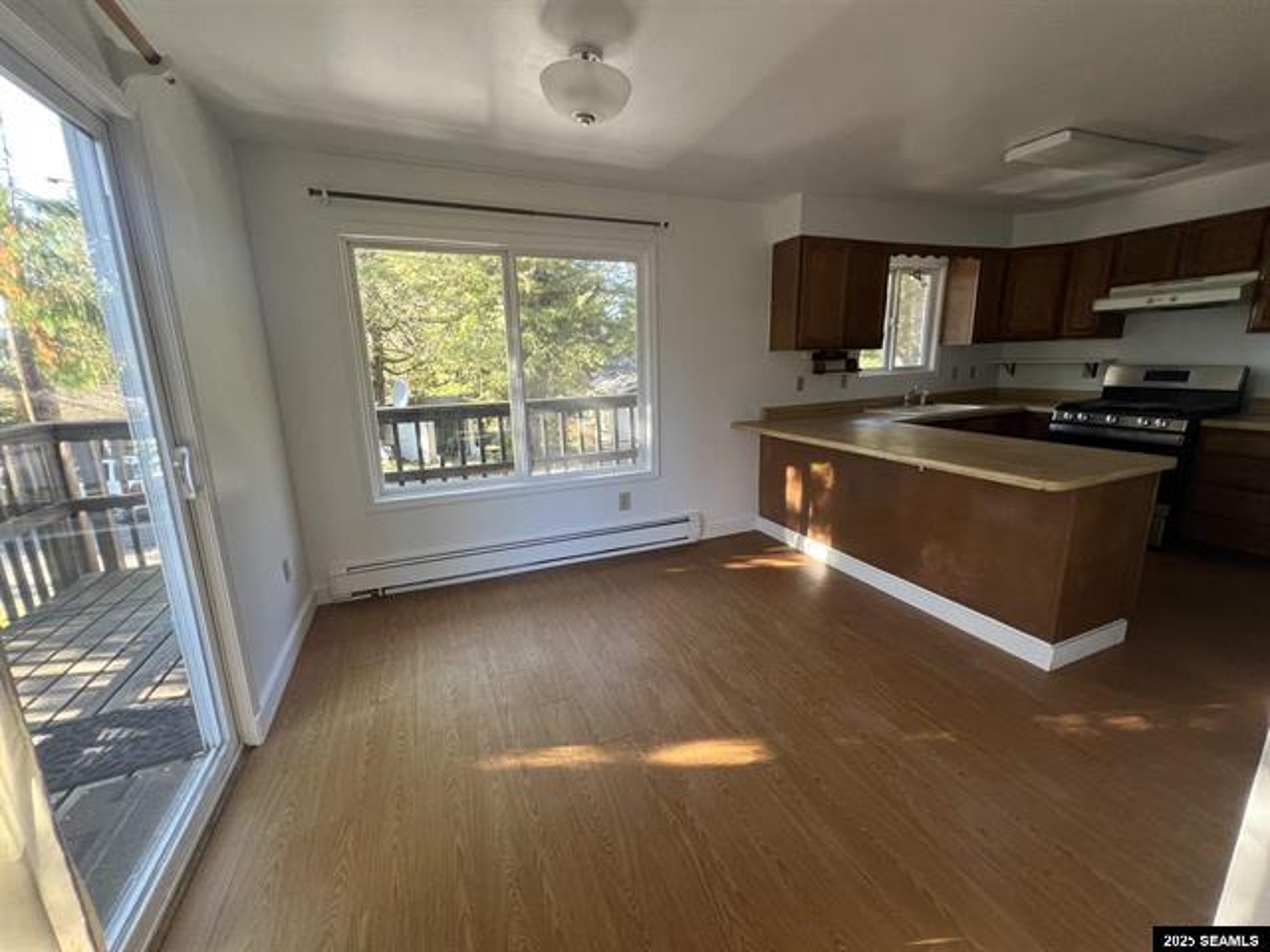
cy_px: 476
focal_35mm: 13
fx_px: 477
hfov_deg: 106.2
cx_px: 635
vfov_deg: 89.9
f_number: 1.8
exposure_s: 1/99
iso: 125
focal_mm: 1.57
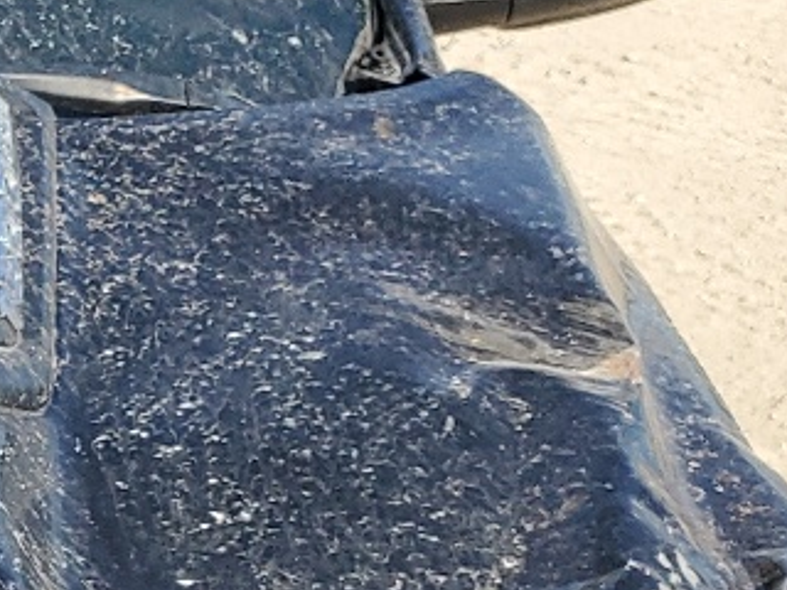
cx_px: -681
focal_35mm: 130
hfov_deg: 13.4
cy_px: 937
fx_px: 2956
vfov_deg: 10.9
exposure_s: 1/1667
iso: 50
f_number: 1.5
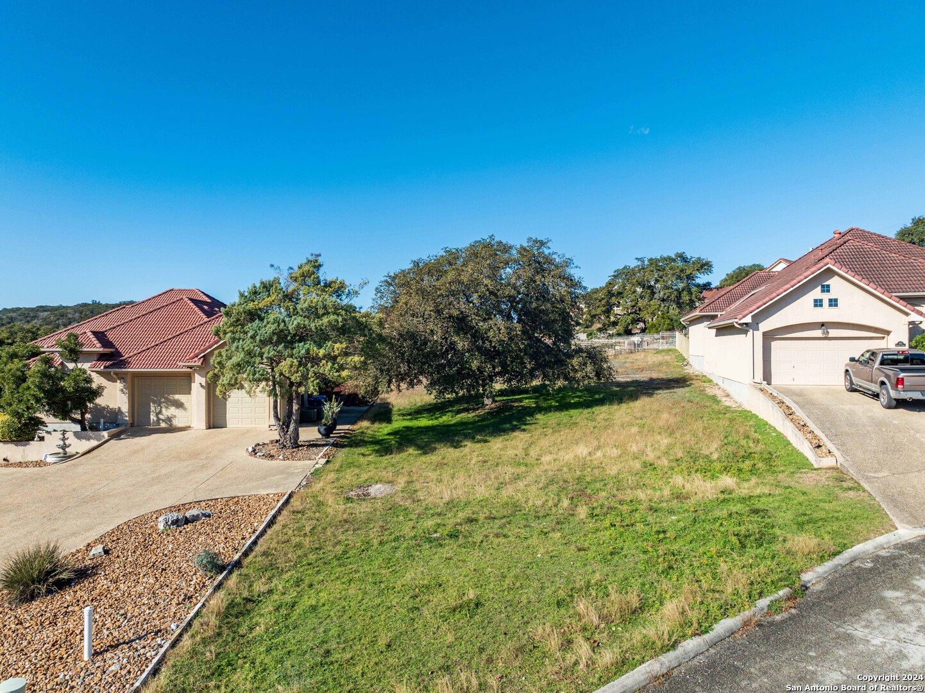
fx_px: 641
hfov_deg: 71.6
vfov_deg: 56.8
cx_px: 462
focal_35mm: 24
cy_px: 346
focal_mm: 12.29
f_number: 2.8
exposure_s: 1/2000
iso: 140
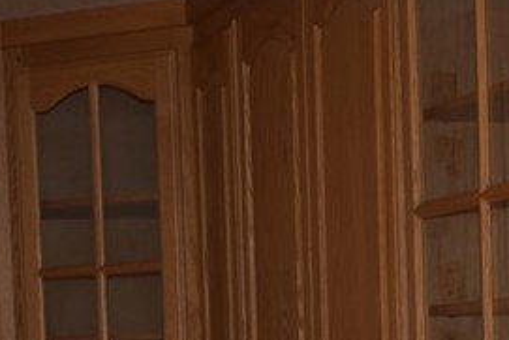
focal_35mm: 136
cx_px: 270
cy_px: 574
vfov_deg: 9.7
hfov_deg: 15.1
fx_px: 1924
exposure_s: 1/60
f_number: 4
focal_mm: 24
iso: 160
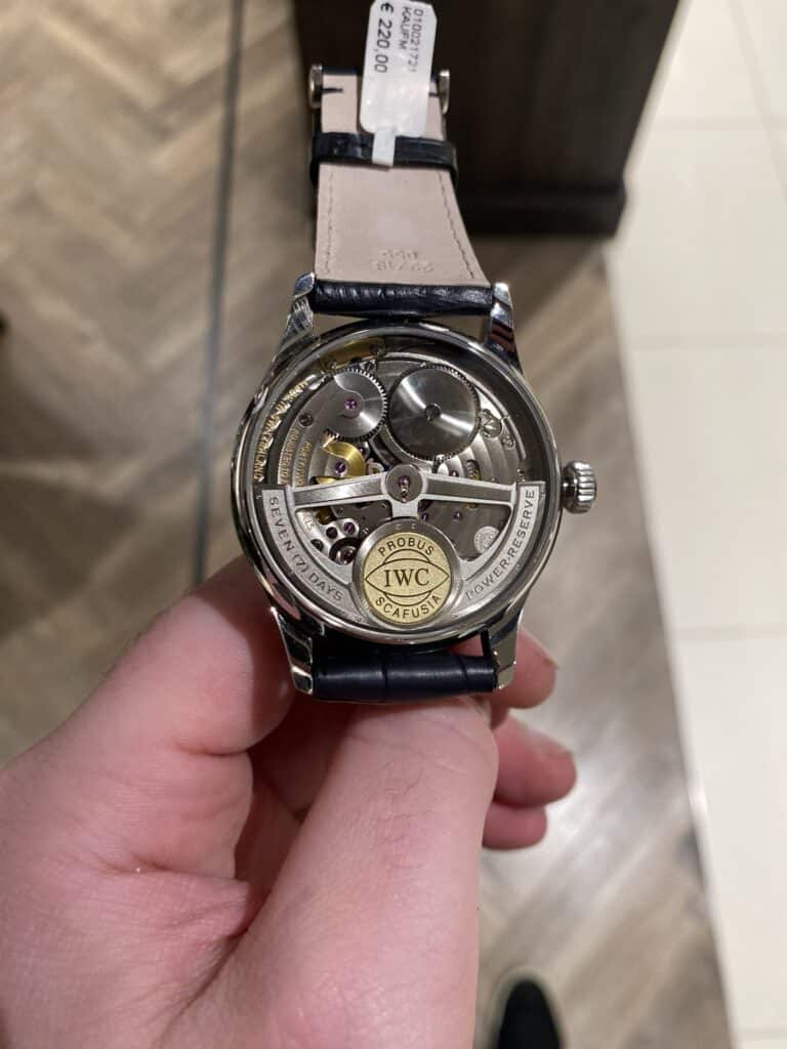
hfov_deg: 54.9
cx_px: 394
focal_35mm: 25
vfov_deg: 69.4
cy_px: 524
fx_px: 758
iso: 100
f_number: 1.8
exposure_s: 1/100
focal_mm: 4.25
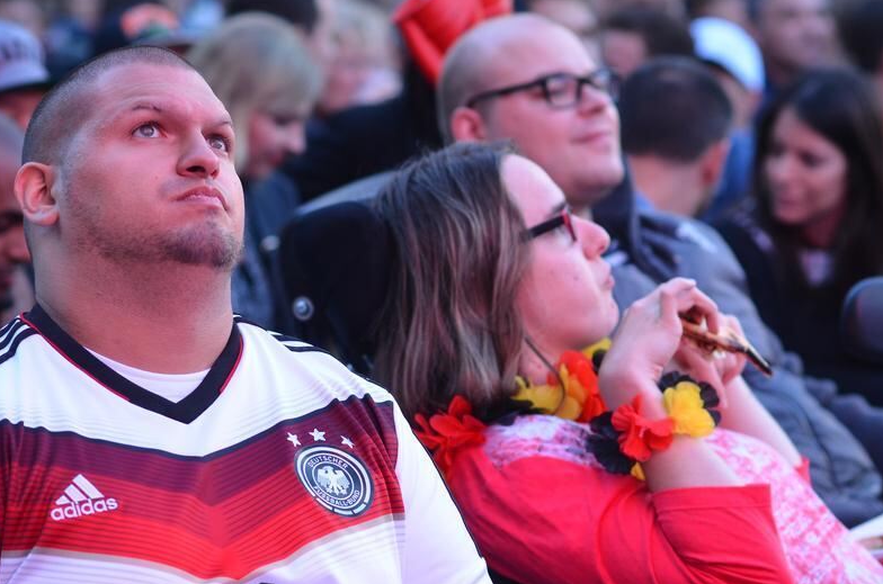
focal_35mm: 163
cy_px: 294
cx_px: 371
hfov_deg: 12.7
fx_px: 3980
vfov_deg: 8.4
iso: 640
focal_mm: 85
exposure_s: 1/200
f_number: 3.5
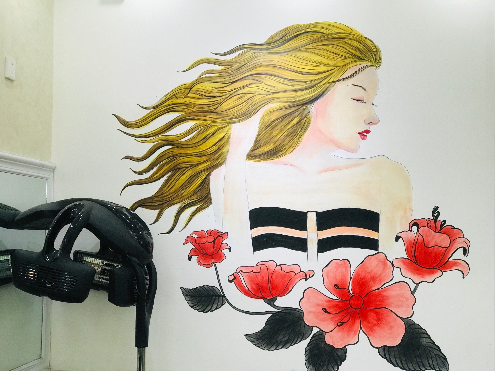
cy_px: 186
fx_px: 815
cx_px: 248
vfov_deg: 25.7
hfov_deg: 33.8
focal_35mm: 57
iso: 32
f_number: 2.8
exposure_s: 1/50
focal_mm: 6.6
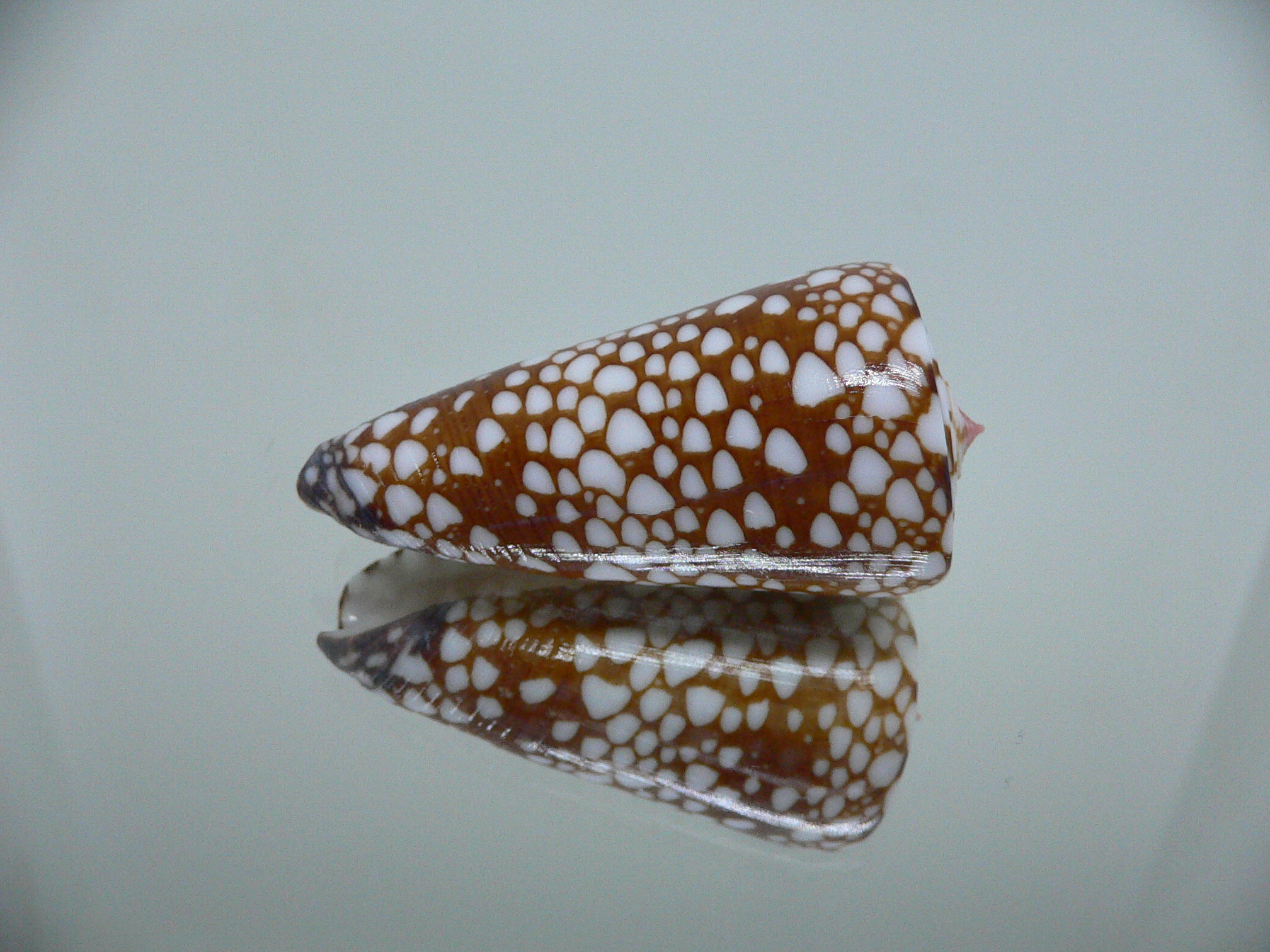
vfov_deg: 40.7
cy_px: 476
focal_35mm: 35
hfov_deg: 52.6
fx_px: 1284
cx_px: 635
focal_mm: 4.6
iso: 200
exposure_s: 1/50
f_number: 2.8
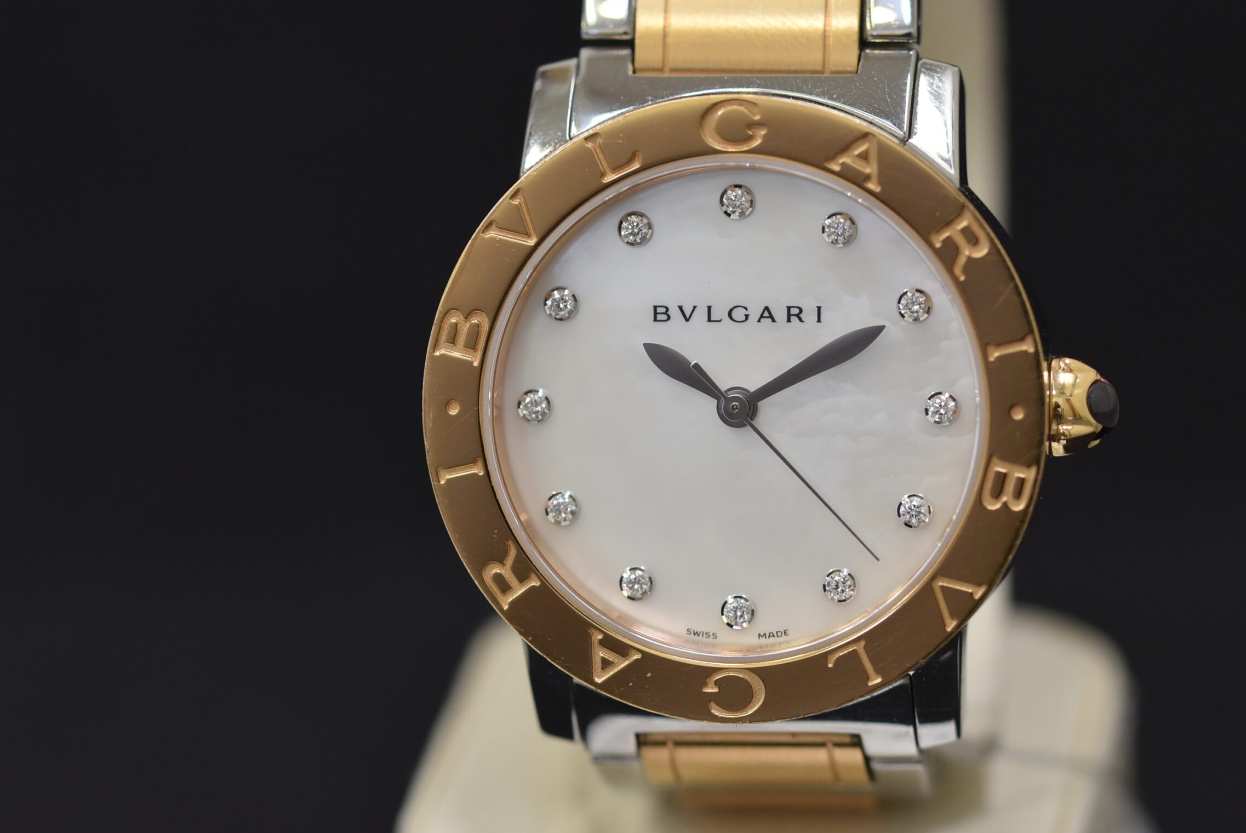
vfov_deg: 9.0
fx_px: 5265
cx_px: 666
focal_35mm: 152
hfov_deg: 13.5
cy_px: 383
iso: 720
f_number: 5.6
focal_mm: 90
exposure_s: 1/125
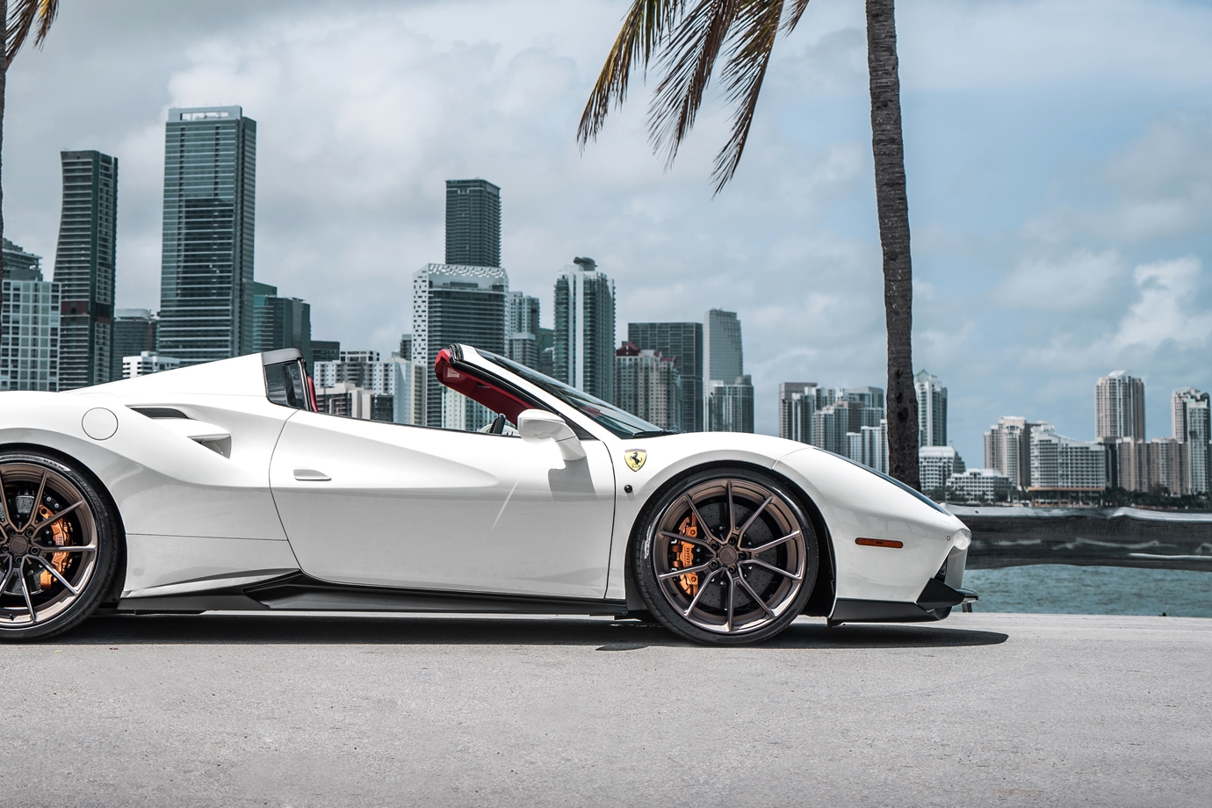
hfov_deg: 31.2
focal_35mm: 64
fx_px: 2154
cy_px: 271
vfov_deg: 21.2
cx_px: 403
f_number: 5
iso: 100
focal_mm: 46
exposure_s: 1/500
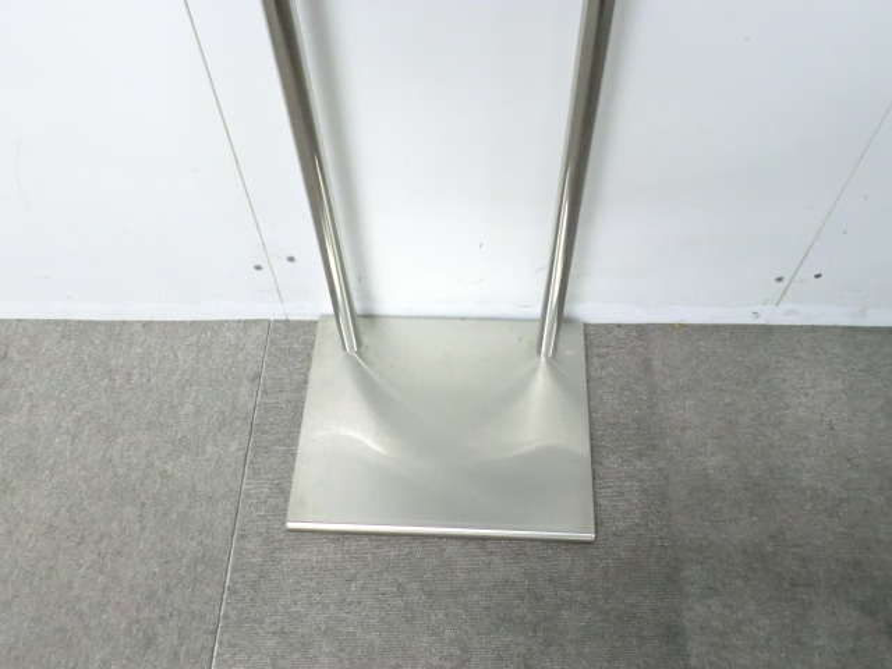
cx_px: 446
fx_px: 825
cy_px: 334
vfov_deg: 44.2
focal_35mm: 32
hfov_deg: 56.8
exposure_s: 1/40
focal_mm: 5.8
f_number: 3.5
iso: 800
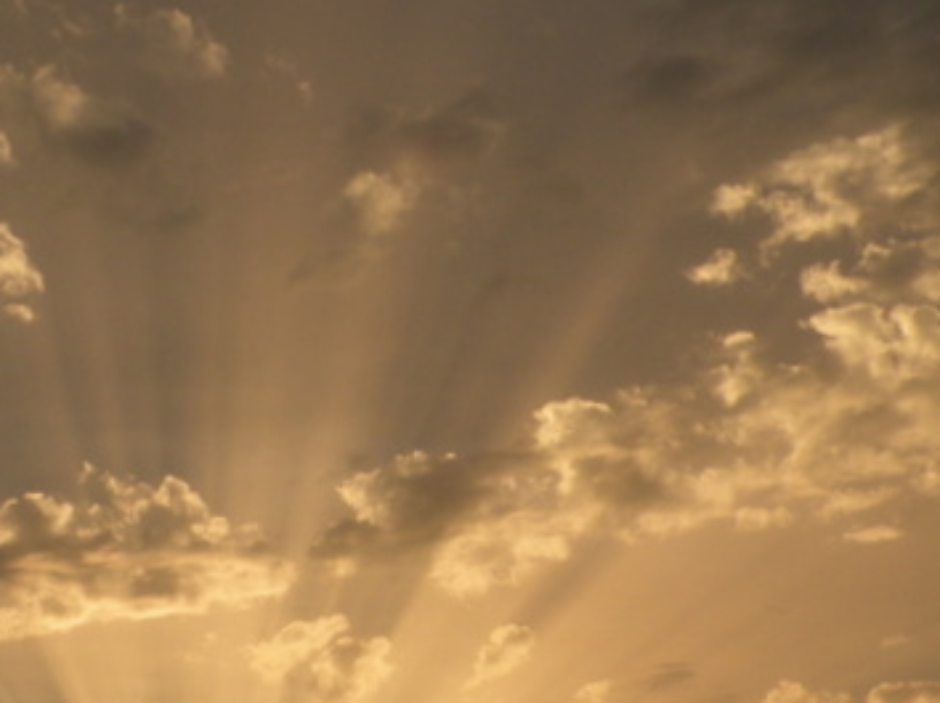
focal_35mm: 95
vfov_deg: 15.4
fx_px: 2578
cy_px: 645
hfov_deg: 20.6
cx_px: 343
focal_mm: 7.4
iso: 64
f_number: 6.3
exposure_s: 1/224
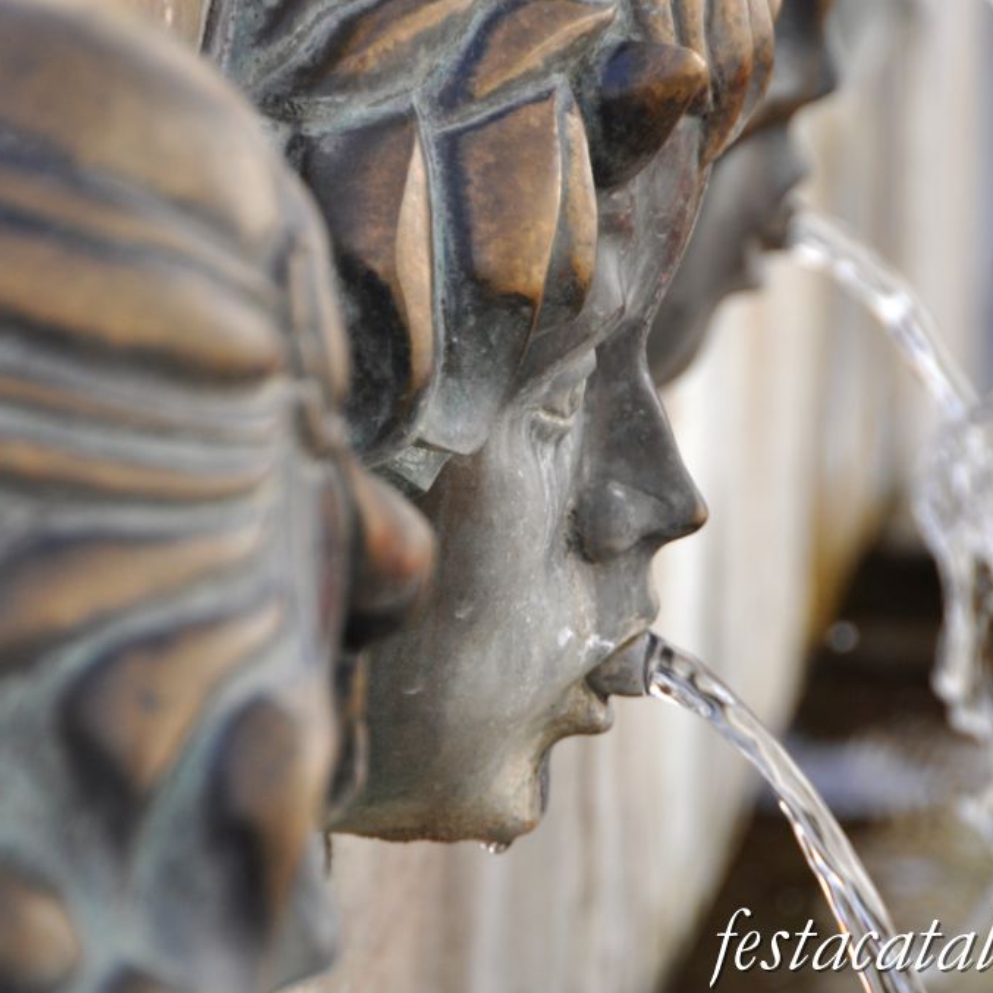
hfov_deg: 4.6
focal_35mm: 385
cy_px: 497
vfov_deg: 4.6
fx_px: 12495
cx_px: 403
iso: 500
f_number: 5.6
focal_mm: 200
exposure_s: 1/320
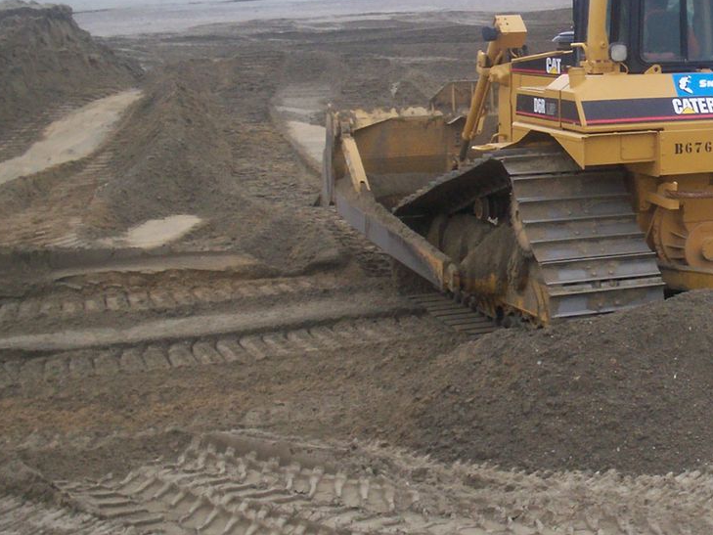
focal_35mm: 79
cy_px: 215
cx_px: 647
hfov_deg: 24.0
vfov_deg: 18.6
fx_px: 1627
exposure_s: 1/245
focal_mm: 5.9
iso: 100
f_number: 4.5
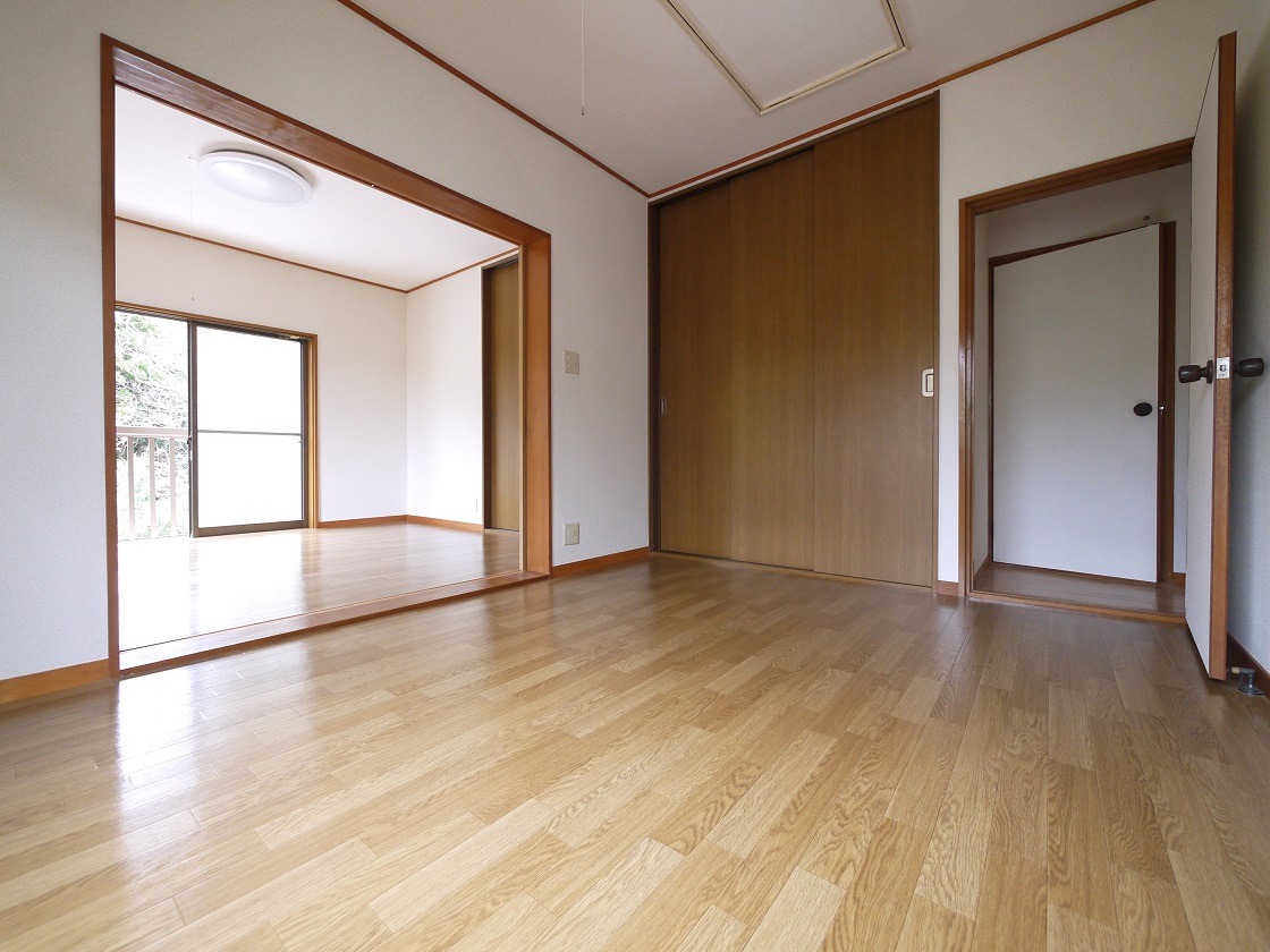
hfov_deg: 102.1
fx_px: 514
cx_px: 635
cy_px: 476
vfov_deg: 85.7
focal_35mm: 14
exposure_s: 1/60
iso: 800
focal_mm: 7
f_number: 4
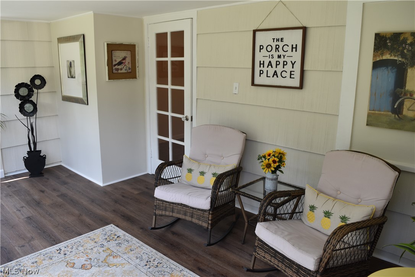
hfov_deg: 67.4
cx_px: 208
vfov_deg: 47.9
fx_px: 311
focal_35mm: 27
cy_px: 138
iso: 400
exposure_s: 1/125
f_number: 6.3
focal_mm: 18
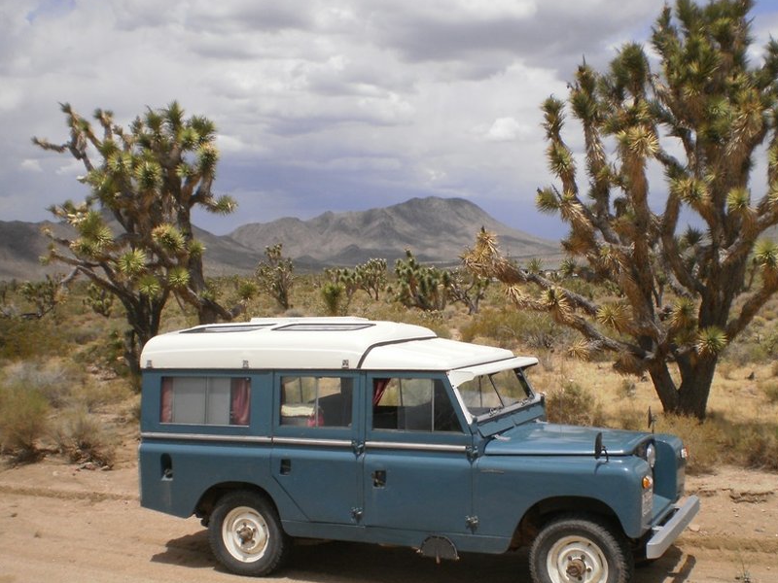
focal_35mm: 45
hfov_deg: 41.9
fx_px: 1011
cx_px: 453
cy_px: 312
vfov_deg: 32.2
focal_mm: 6.3
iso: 100
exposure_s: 1/1250
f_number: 4.6
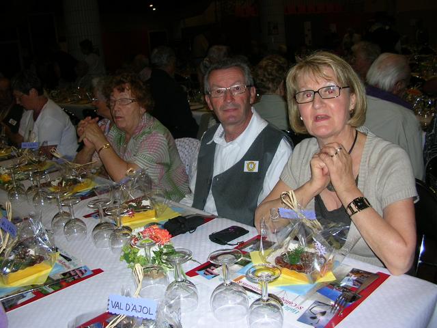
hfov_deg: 52.6
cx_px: 218
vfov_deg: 40.7
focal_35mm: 35
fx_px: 442
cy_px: 164
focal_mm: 5.8
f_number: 2.8
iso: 50
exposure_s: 1/60.1
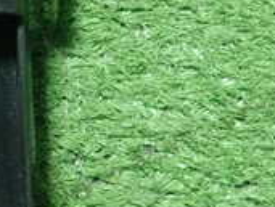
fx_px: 836
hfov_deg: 18.5
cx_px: 61
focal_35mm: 105
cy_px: -24
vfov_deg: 13.8
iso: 800
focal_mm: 5.5
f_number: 2.3
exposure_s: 1/125
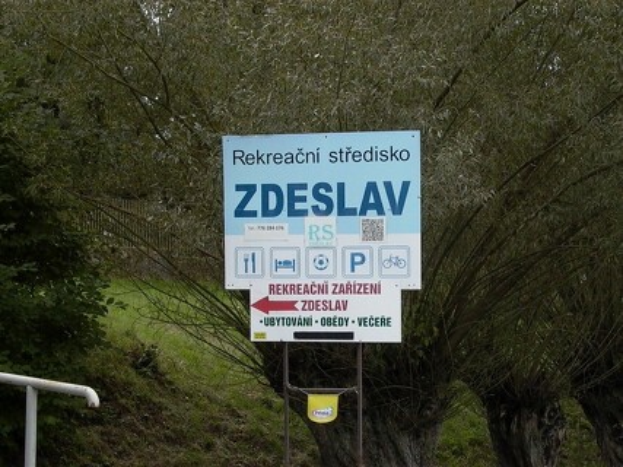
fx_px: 1277
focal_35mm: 71
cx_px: 312
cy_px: 234
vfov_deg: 20.7
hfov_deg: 27.4
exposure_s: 1/301
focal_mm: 14.76
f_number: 4.6
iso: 100
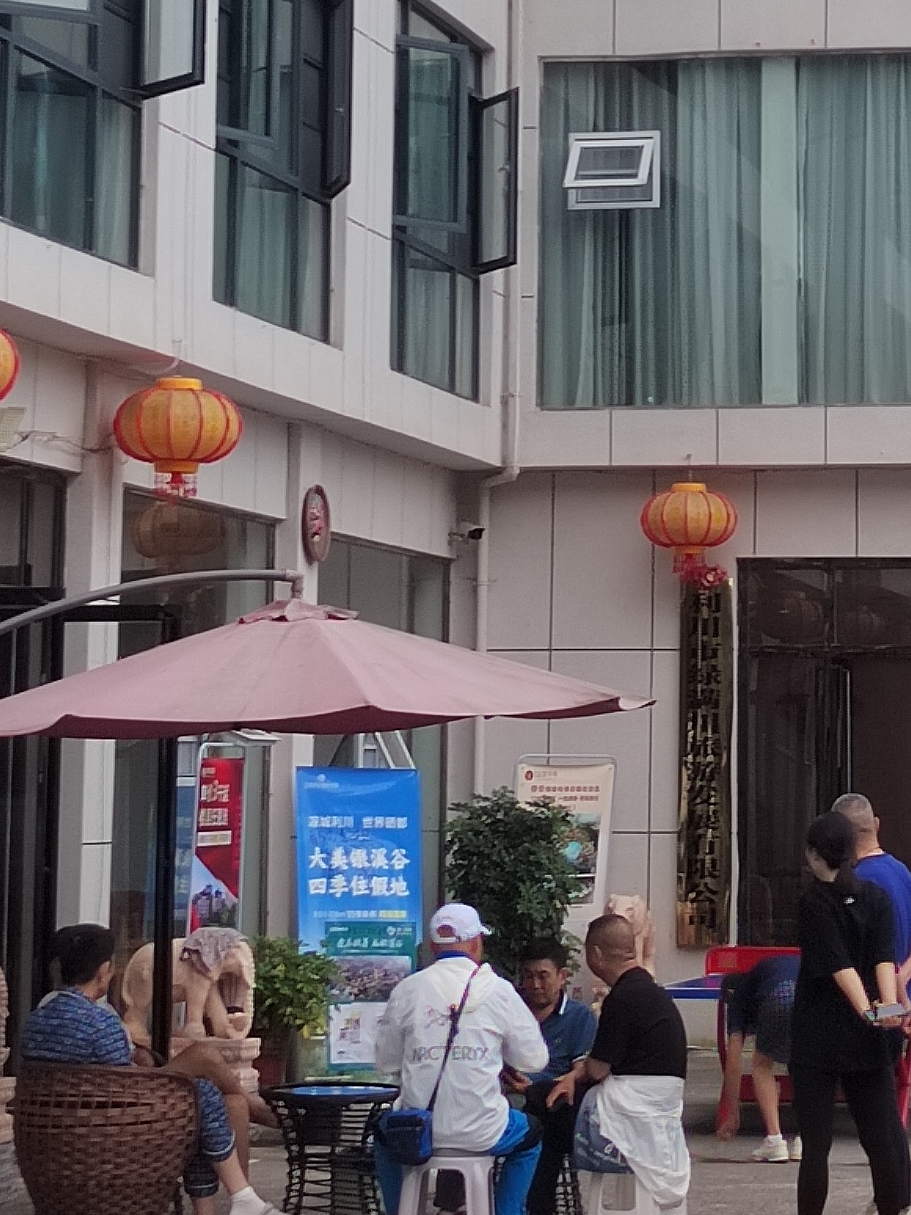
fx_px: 4070
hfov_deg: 12.7
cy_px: 205
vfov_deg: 16.8
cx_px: 738
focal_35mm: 116
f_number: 1.9
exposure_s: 1/100
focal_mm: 5.52
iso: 111
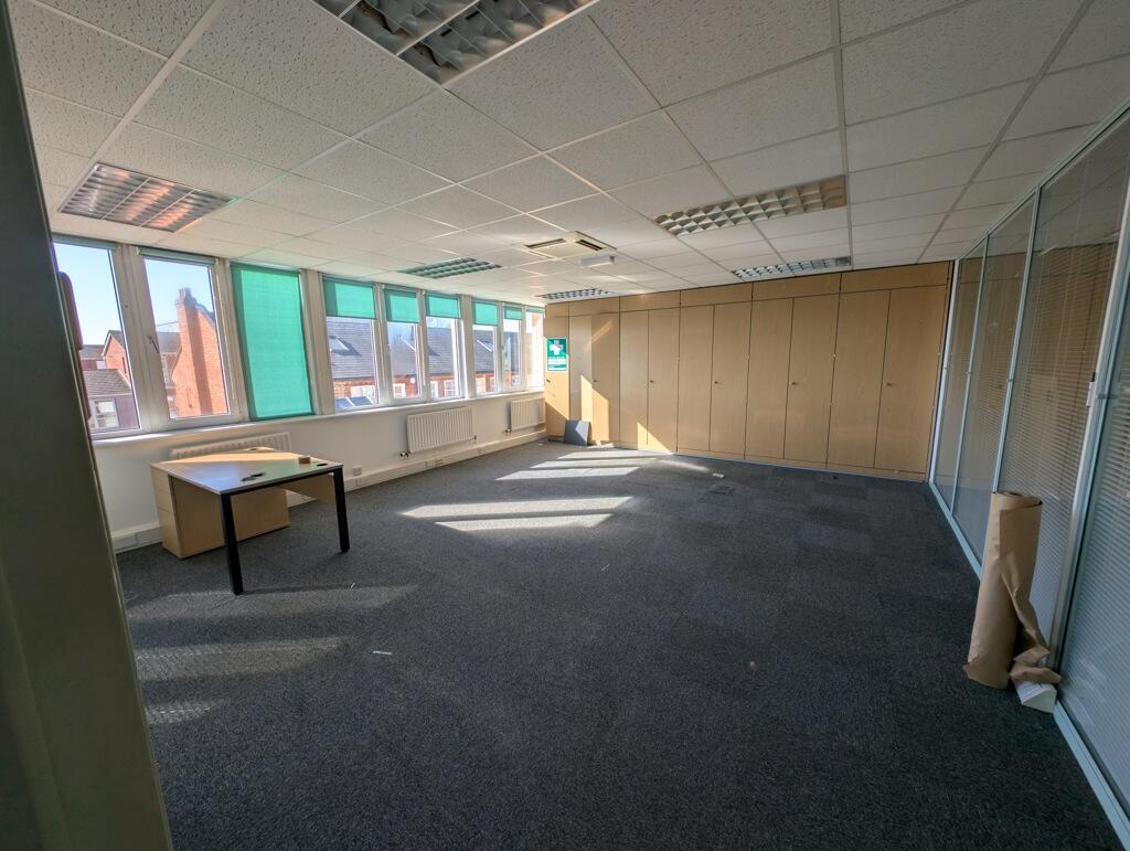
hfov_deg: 110.5
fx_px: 392
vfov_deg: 94.6
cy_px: 426
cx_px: 565
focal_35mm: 12
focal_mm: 2.23
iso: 37
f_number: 1.95
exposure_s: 1/462
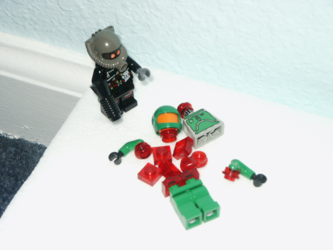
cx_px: 166
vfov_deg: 12.1
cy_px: 125
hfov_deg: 16.1
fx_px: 1174
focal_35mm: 122
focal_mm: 24.79
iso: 200
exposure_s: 1/125
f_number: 8
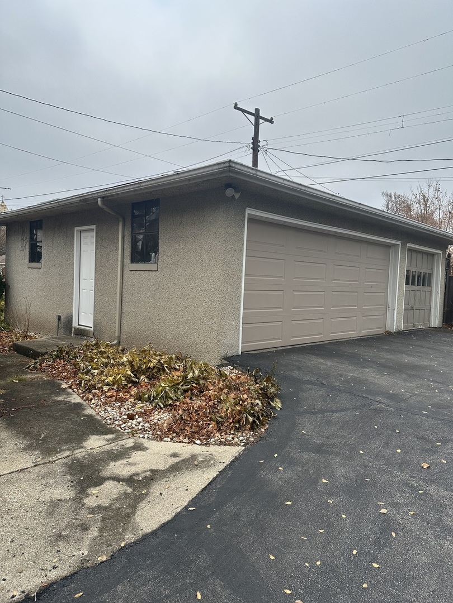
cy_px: 302
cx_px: 226
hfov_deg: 56.8
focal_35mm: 24
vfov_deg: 71.6
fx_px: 419
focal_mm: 6.86
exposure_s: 1/2070
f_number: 1.78
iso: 80
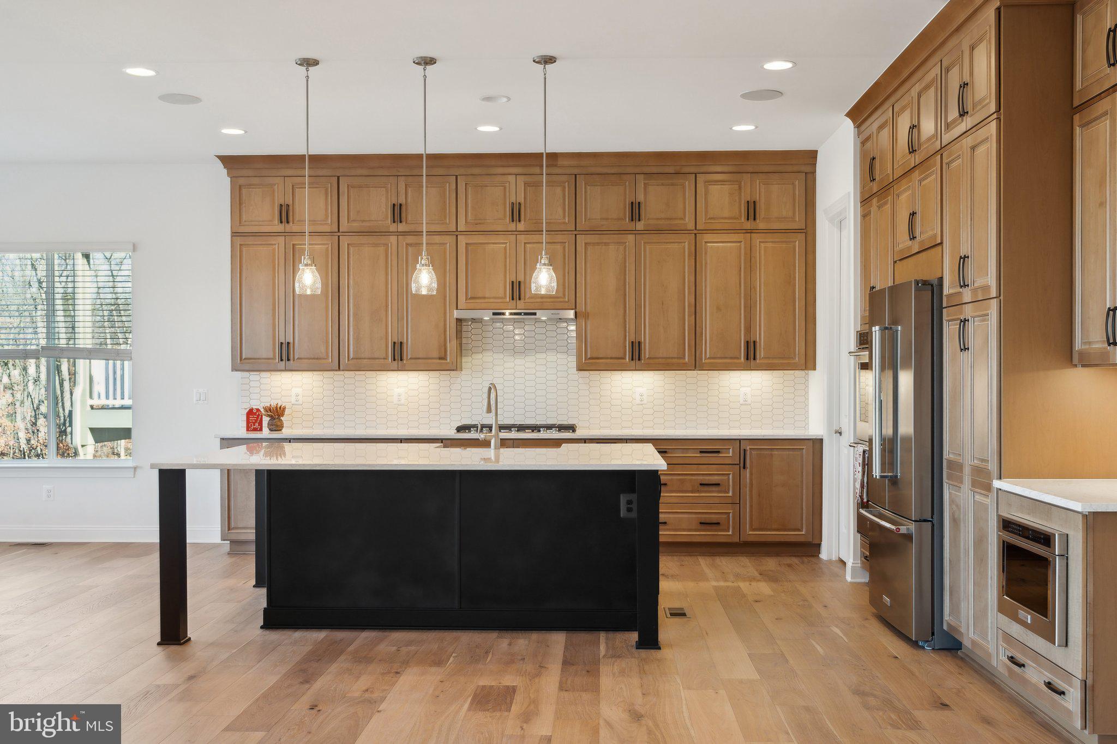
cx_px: 558
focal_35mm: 35
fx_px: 1086
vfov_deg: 37.8
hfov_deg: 54.4
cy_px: 372
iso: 200
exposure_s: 1/13
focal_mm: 35
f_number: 8
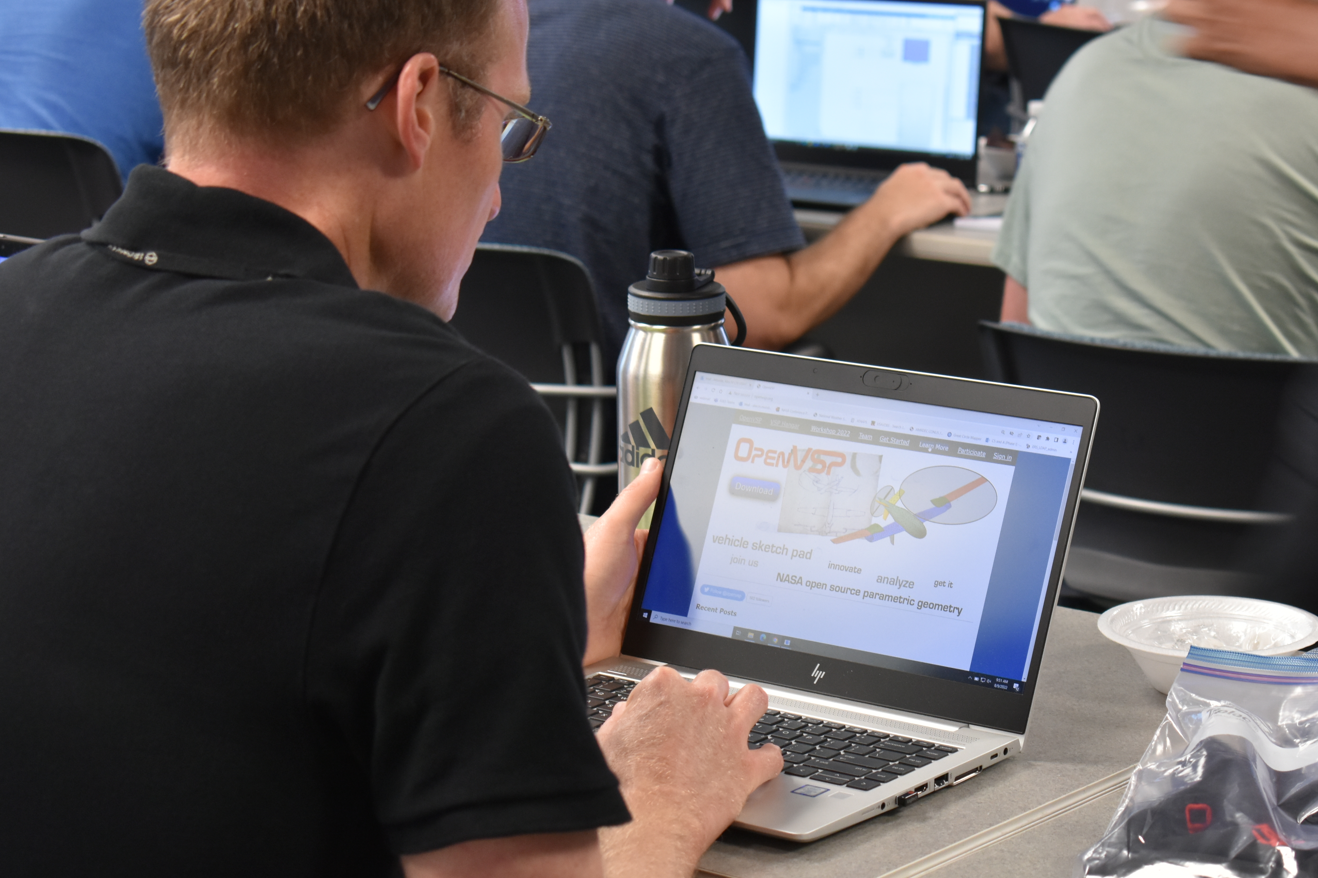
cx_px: 788
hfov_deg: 20.5
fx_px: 3646
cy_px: 471
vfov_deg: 13.7
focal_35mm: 100
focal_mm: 55
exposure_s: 1/25
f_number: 5.6
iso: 800
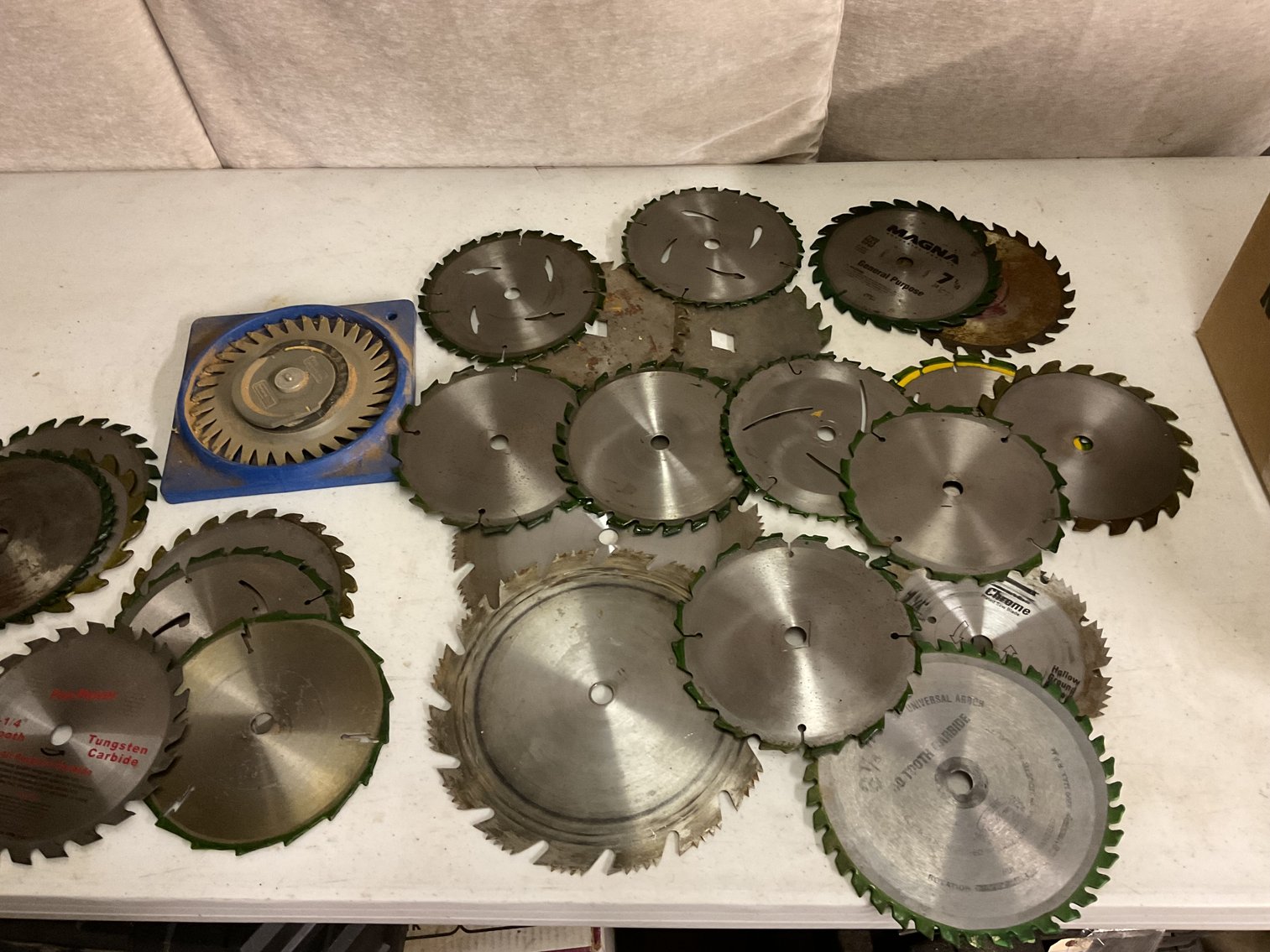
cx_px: 635
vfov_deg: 48.2
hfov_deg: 61.7
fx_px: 1064
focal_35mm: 29
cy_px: 476
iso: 250
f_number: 1.8
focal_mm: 3
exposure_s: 1/40
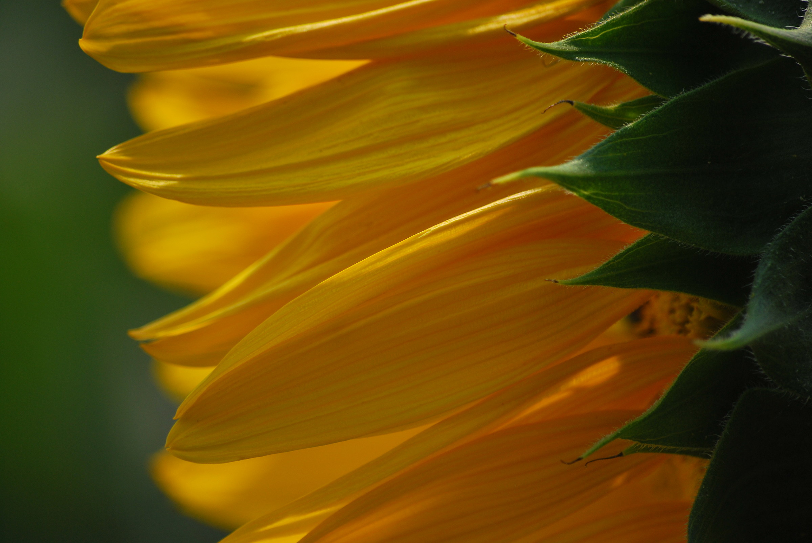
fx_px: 6774
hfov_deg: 6.9
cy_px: 272
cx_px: 406
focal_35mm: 300
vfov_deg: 4.6
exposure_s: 1/1000
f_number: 5.6
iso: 200
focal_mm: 200
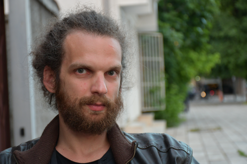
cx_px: 124
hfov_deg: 22.6
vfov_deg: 15.2
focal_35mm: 90
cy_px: 82
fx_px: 617
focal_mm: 60
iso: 1250
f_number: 5
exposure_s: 1/50
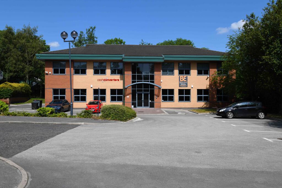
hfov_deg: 63.7
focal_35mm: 29
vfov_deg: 45.0
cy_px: 94
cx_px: 141
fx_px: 227
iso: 500
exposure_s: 1/640
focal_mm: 29
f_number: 13
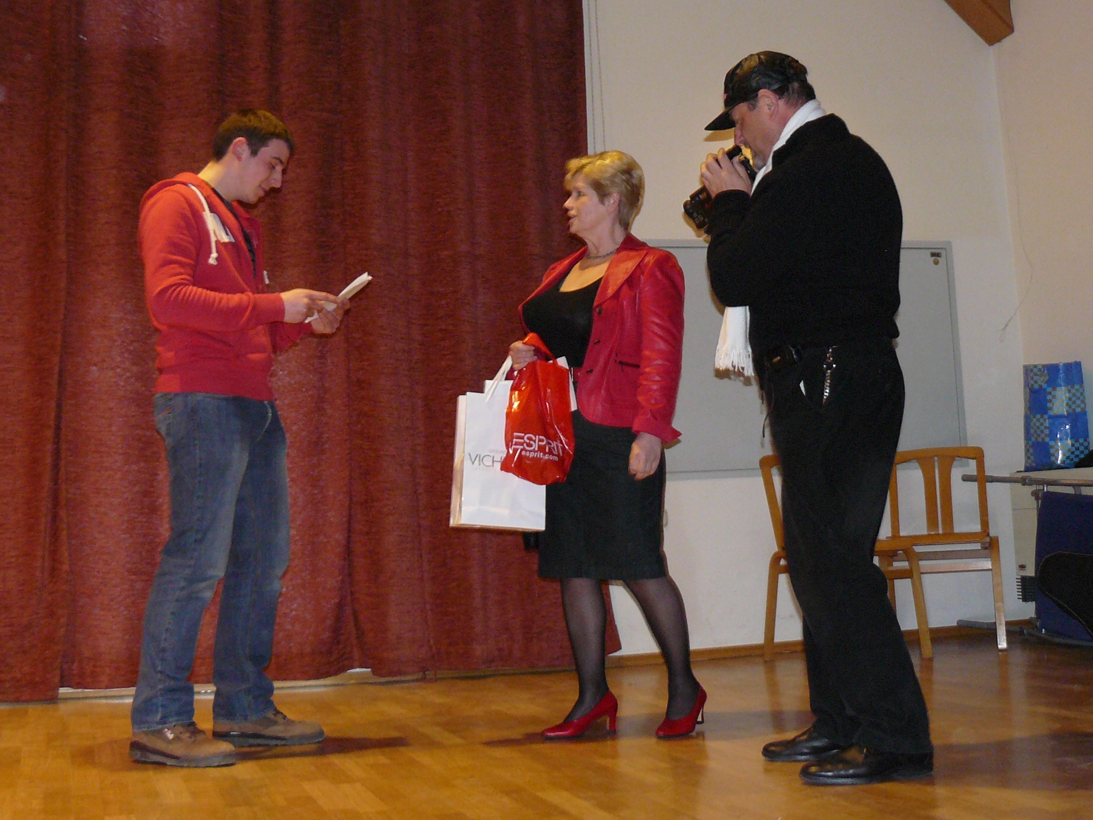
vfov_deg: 39.7
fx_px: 1137
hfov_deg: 51.4
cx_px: 546
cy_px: 410
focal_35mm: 36
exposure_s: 1/30
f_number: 2.8
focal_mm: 6
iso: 200
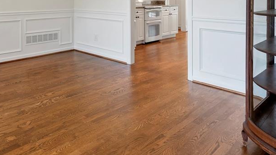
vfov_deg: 35.8
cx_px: 53
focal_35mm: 30
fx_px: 220
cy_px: 7
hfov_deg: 59.0
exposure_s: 1/6
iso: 320
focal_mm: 17
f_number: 8
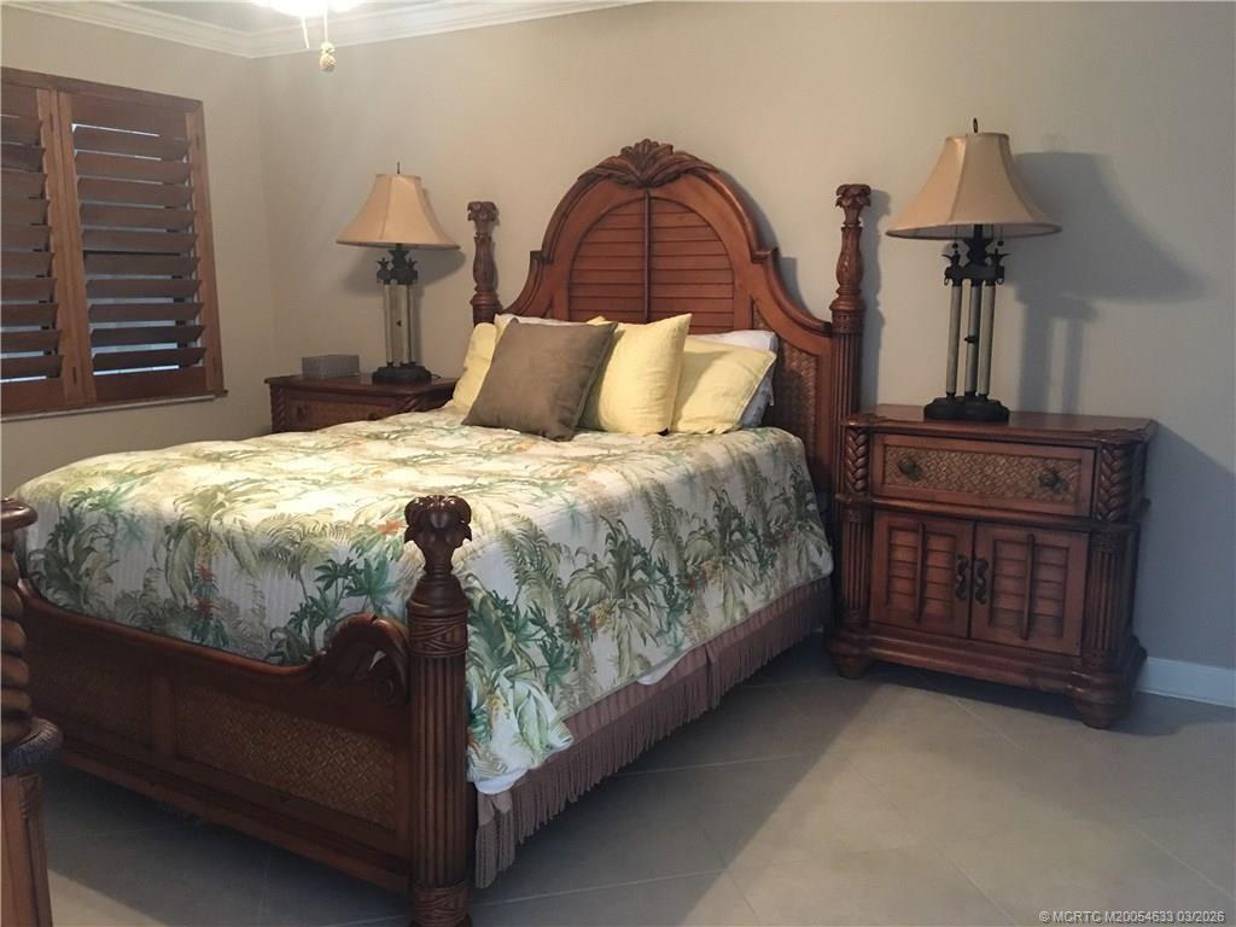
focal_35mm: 29
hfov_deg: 61.7
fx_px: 1035
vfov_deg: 48.2
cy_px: 464
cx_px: 618
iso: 250
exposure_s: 1/15
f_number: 2.2
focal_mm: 4.15
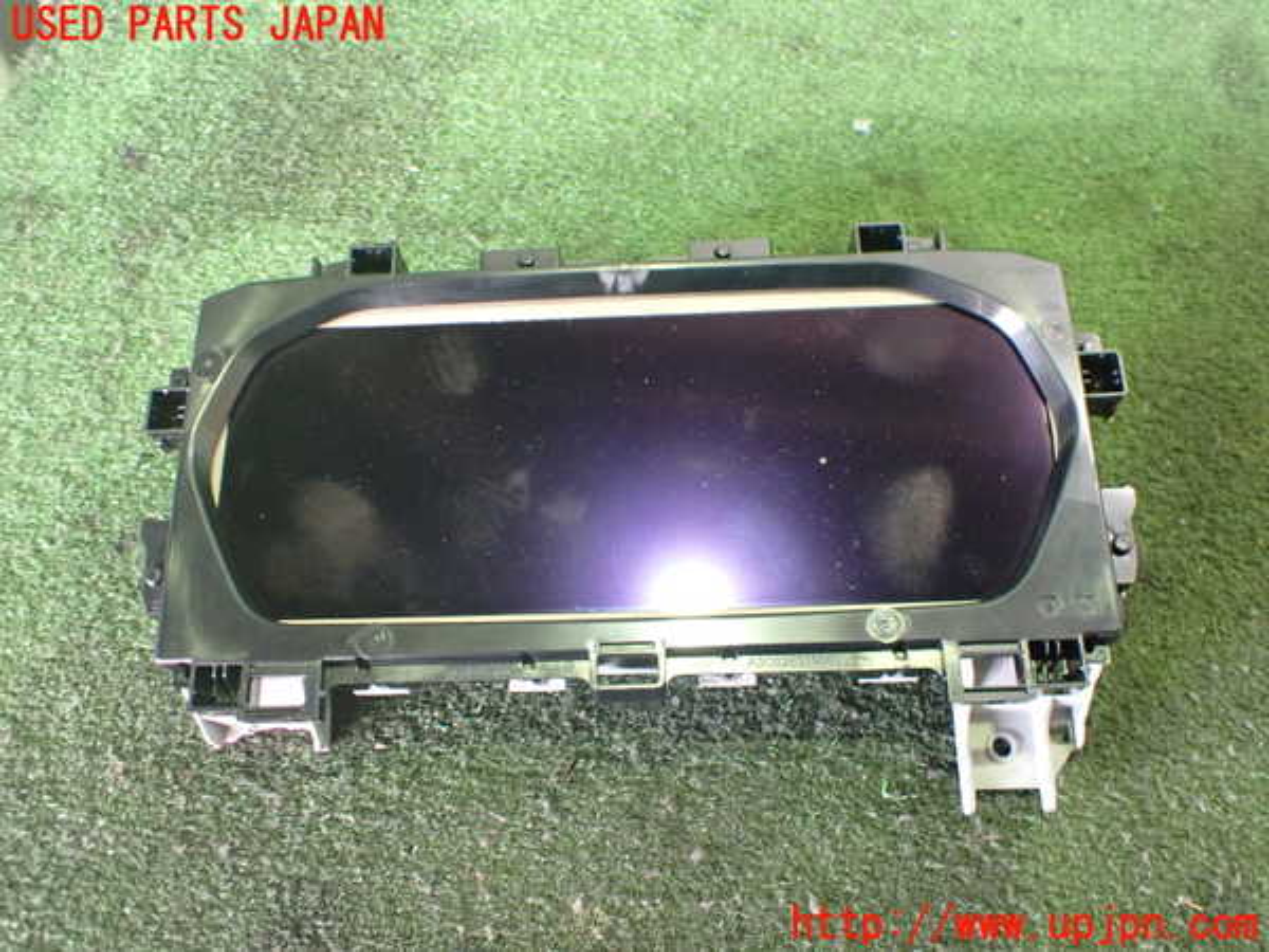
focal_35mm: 30
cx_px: 634
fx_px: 1100
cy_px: 476
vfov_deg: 46.8
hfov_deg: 60.0
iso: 800
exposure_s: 1/30
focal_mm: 5.4
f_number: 2.3
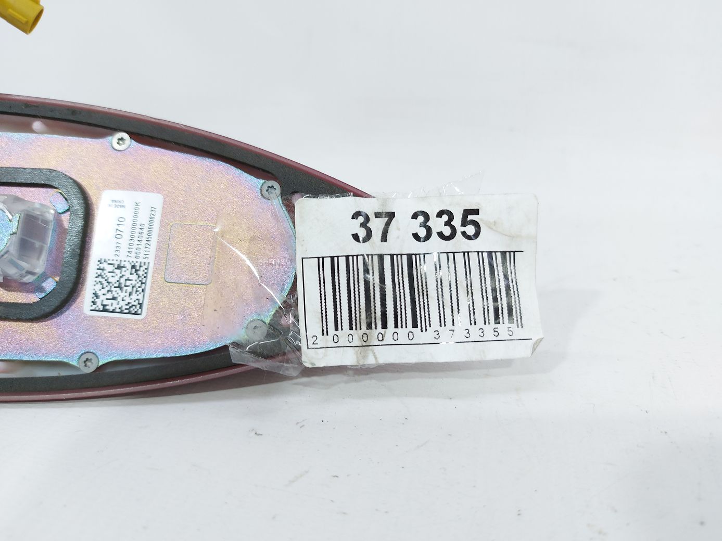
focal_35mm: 24
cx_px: 361
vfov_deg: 56.8
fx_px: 501
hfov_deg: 71.6
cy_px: 270
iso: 64
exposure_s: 1/50
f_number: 1.8
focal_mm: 5.23
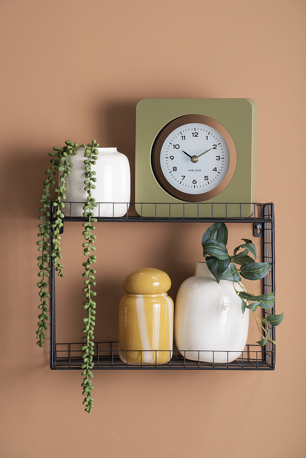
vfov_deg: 15.8
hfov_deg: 10.6
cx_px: 153
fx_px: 1655
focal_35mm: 130
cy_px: 229
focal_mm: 130
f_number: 10
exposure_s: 1/125
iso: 125
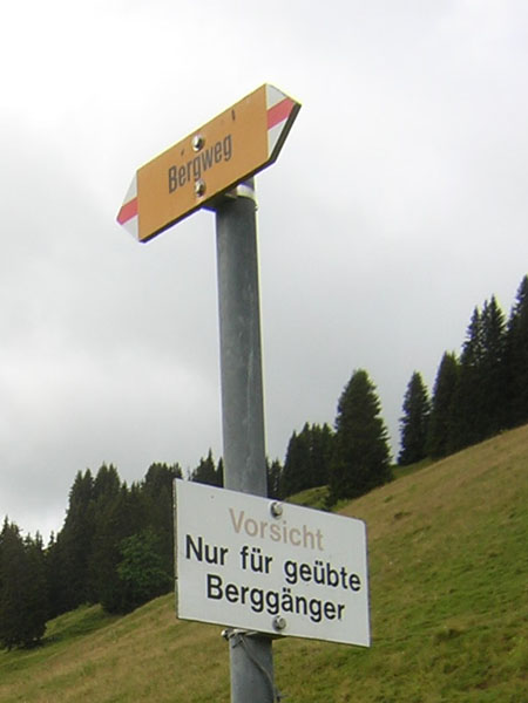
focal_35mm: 36
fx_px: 732
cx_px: 264
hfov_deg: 39.7
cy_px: 352
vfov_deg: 51.4
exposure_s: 1/173
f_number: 5.2
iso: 100
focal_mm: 4.7
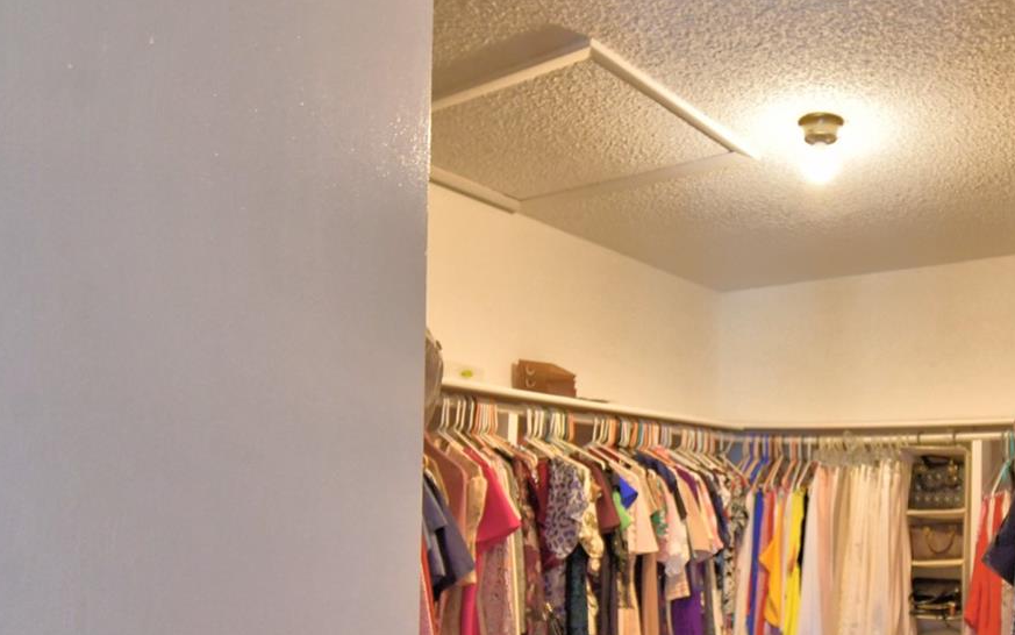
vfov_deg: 43.0
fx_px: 775
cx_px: 787
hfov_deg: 61.8
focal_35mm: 28
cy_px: 485
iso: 560
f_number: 4.5
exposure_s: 1/30
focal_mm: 10
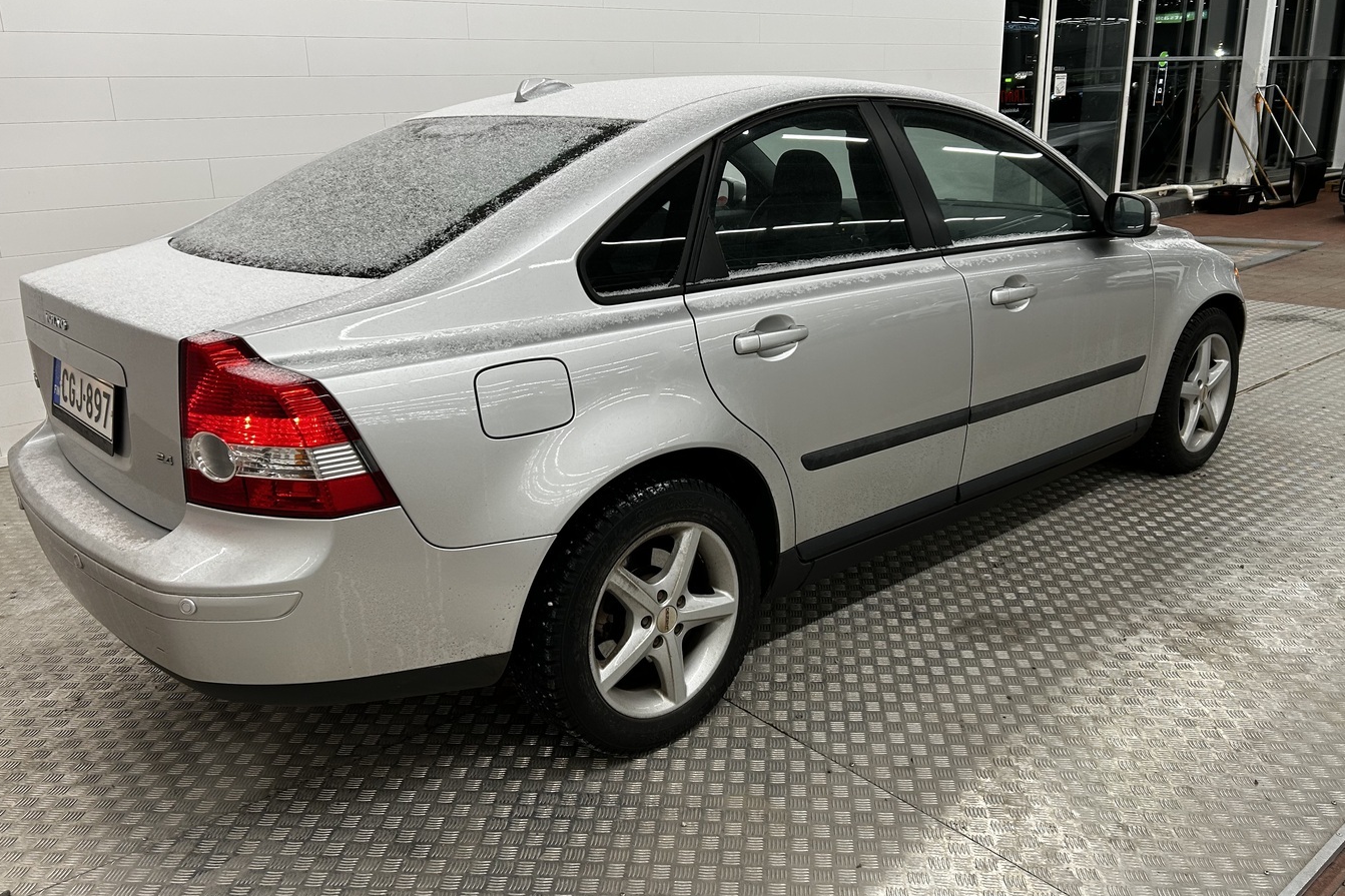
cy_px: 422
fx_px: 1083
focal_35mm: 29
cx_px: 666
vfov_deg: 44.9
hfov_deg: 63.7
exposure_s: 1/100
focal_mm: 5.7
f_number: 1.5
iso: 80
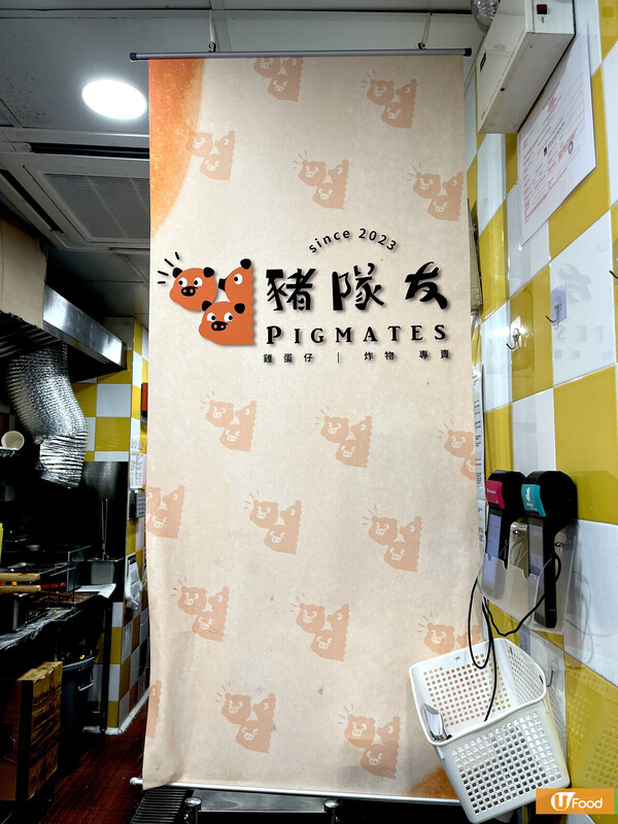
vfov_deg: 67.3
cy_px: 412
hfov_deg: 53.1
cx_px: 309
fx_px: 619
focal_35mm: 26
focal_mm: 5.1
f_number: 1.6
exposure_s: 1/100
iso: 64
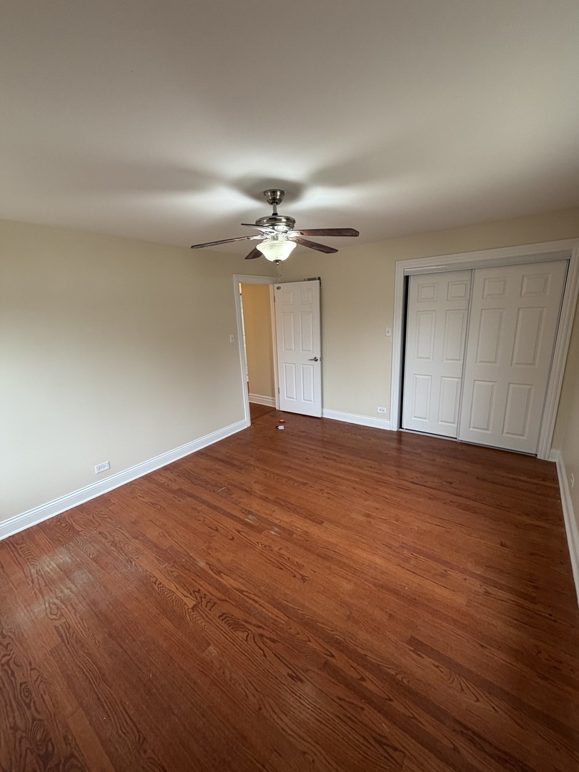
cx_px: 290
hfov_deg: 85.7
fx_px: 312
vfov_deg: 102.1
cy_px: 386
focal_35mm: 14
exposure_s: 1/60
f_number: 2.2
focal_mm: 2.22
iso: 200
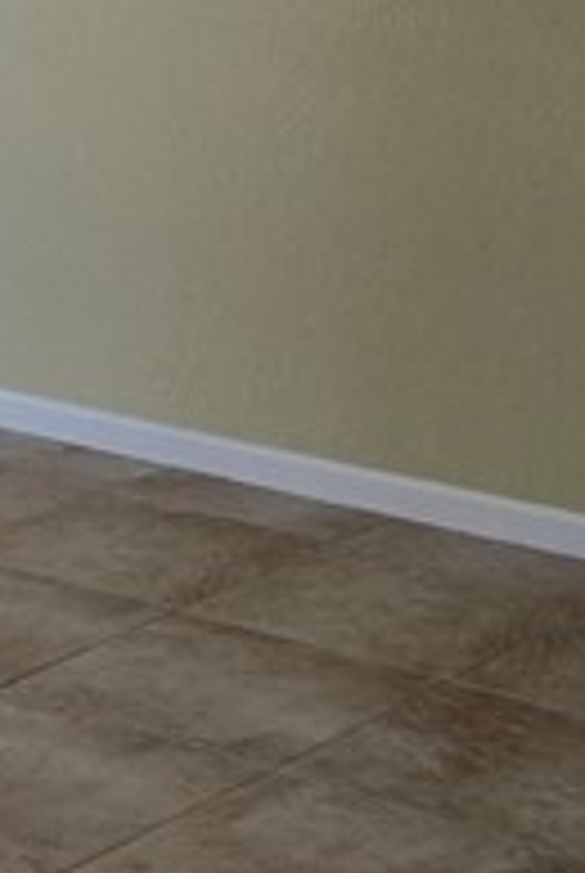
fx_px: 3060
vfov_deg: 16.0
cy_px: 63
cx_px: -405
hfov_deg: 10.4
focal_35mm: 126
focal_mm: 6.3
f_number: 1.7
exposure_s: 1/120
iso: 80
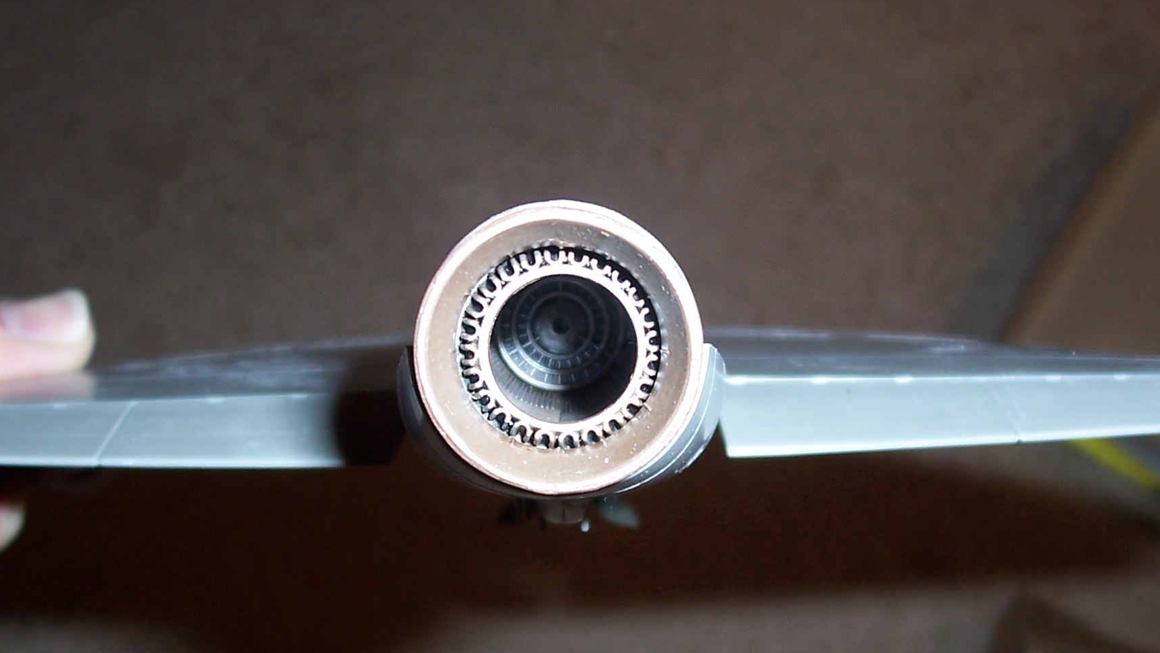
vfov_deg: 23.9
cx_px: 651
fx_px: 1538
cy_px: 367
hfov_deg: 41.3
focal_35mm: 50
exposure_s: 1/60
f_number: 2.7
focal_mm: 5.6
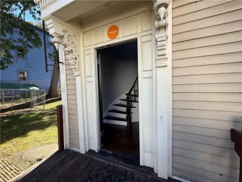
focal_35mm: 14
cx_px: 121
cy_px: 91
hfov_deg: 102.1
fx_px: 98
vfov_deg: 85.7
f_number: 2.2
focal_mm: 2.22
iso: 50
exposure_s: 1/346
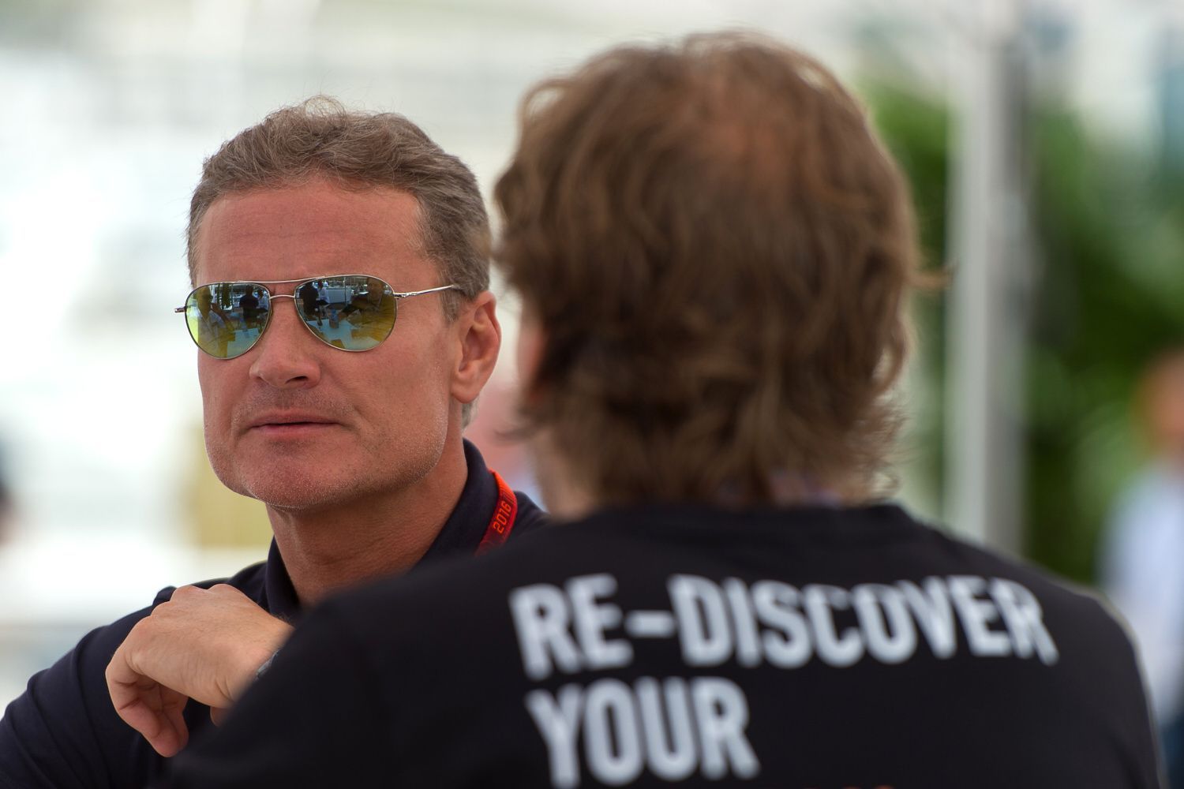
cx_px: 592
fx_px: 6577
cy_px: 394
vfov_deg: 6.9
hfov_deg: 10.3
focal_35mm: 200
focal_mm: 200
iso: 200
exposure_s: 1/1600
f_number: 2.8
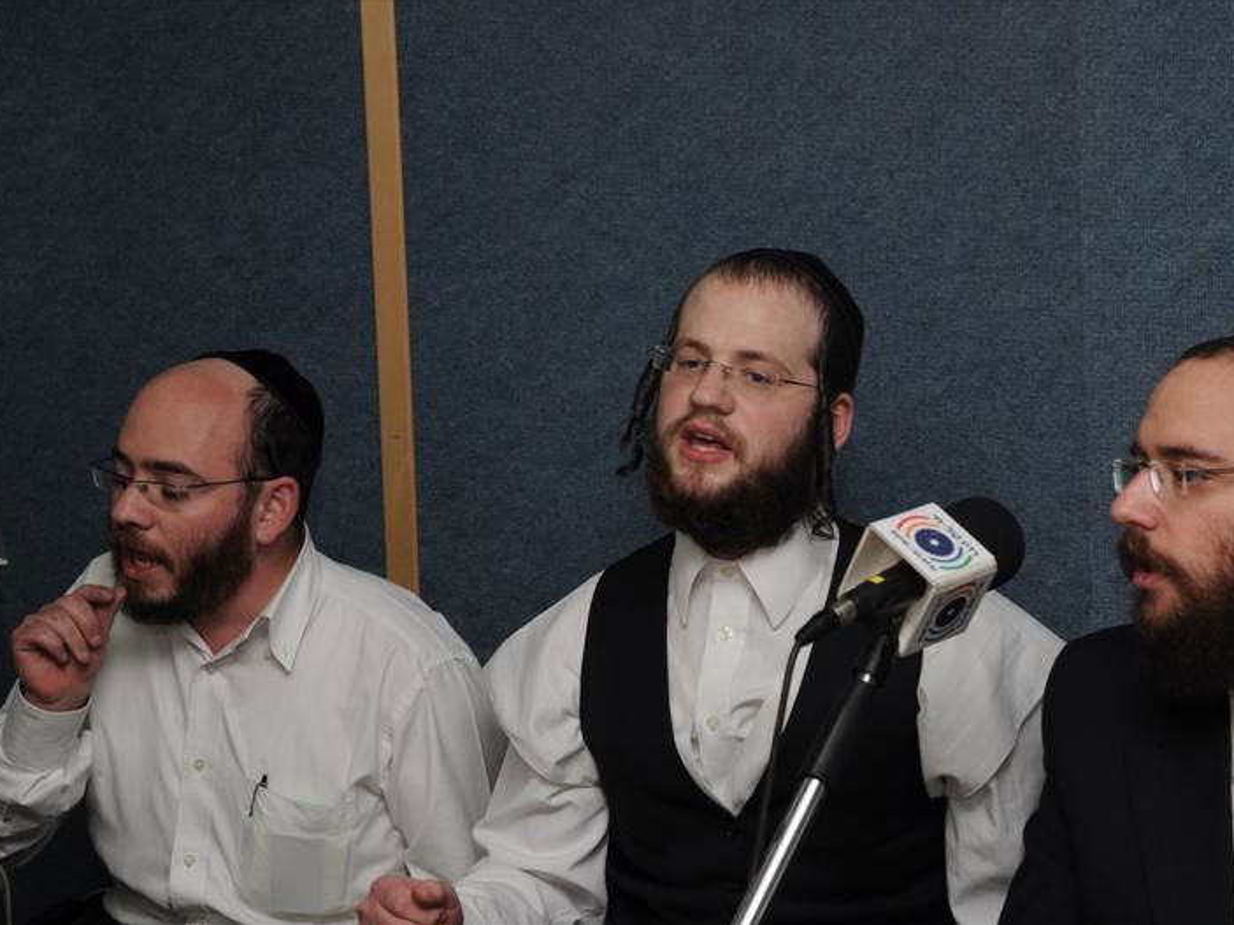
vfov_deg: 18.0
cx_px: 662
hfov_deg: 23.8
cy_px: 461
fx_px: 2923
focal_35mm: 82
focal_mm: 50
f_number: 6.3
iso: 200
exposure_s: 1/125
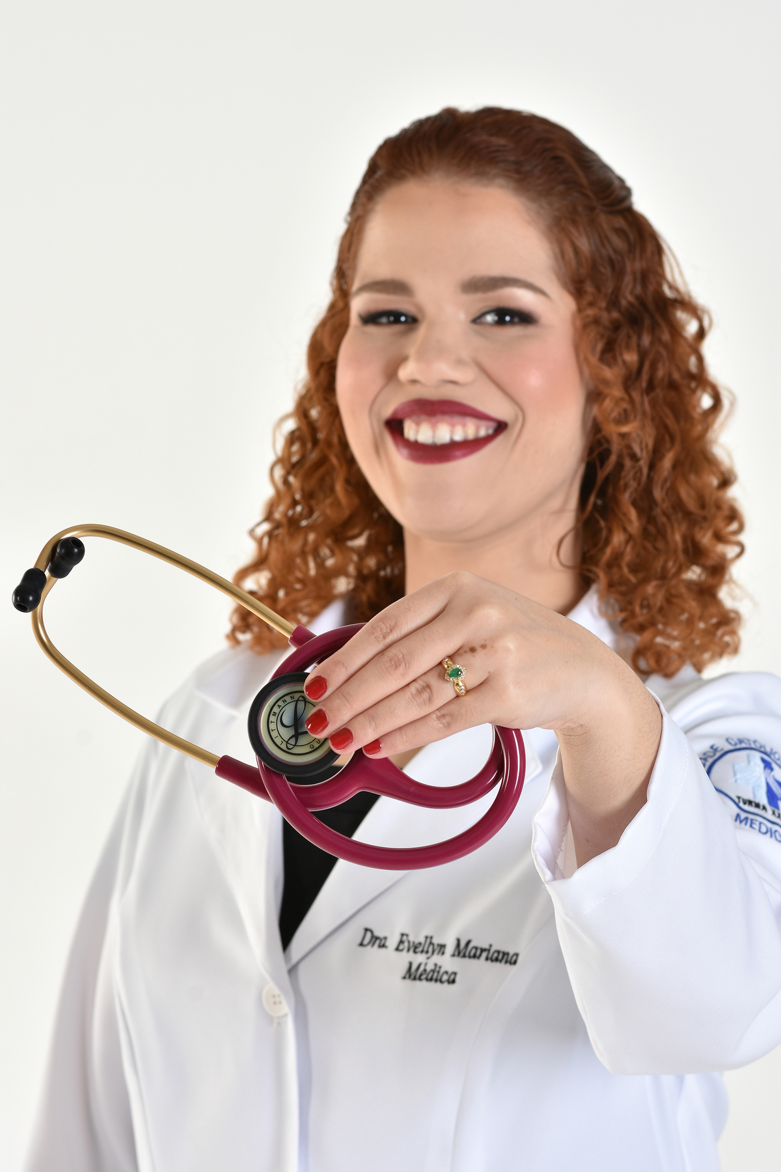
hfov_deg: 10.8
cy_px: 586
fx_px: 4149
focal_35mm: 128
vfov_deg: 16.1
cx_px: 390
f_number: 7.1
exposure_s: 1/125
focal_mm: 85
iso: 250
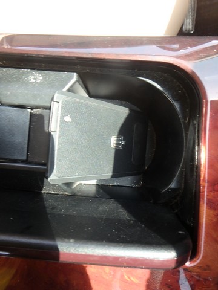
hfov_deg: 63.4
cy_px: 145
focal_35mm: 21
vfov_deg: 79.0
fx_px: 176
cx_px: 109
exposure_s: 1/100
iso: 160
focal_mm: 3.7
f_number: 3.5
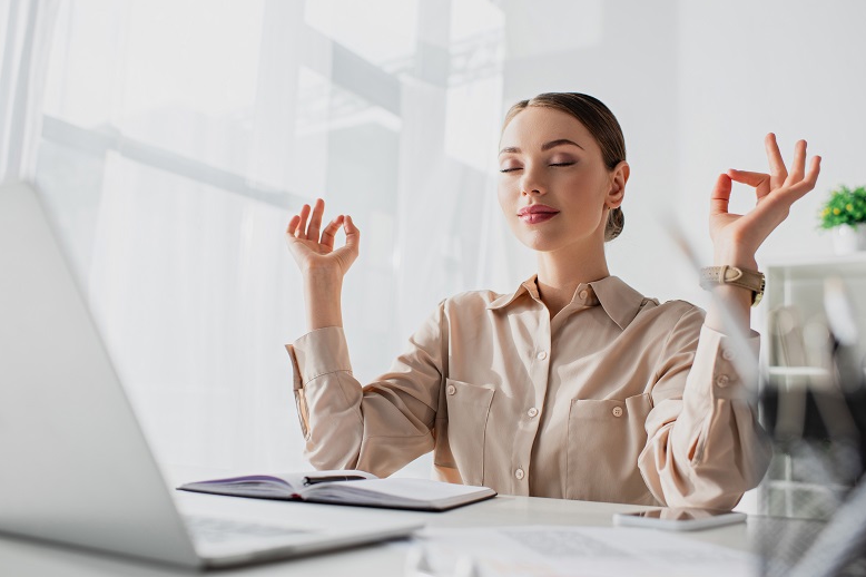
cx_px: 426
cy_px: 286
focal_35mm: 36
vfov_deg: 36.8
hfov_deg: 53.1
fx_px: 866
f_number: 3.2
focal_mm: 35
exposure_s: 1/200
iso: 100
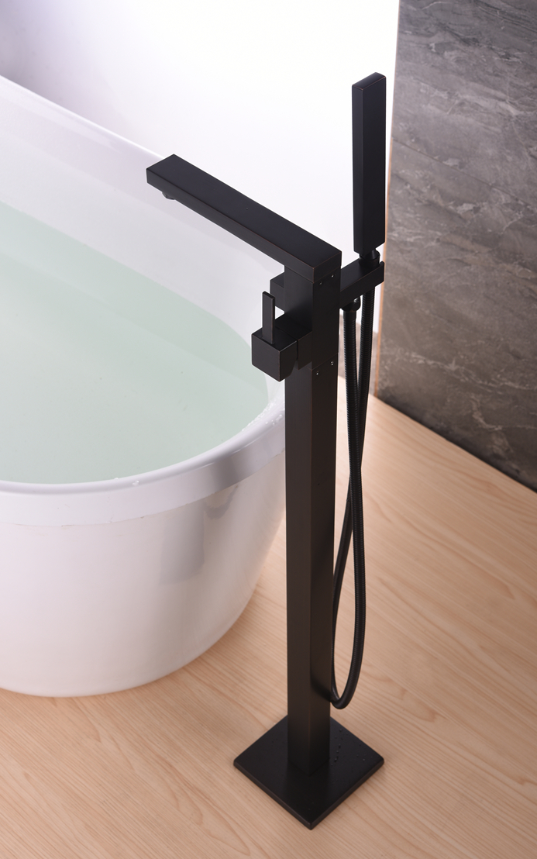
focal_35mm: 62
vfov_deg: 33.0
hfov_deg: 21.0
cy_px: 432
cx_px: 262
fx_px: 1451
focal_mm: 60
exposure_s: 1/160
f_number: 9
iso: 64
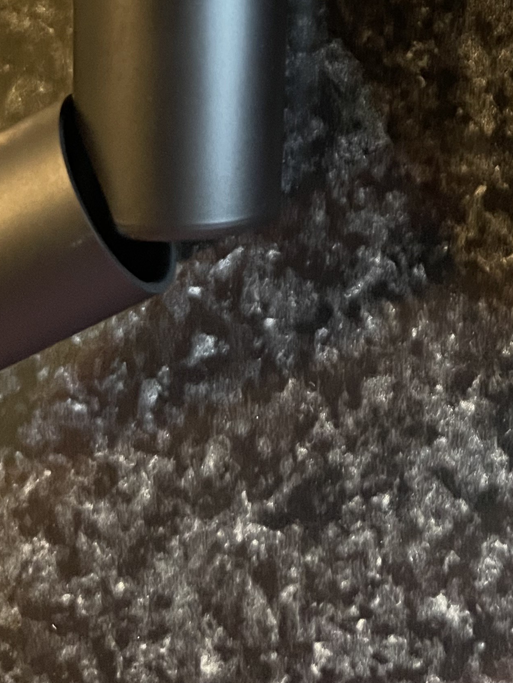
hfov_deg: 23.7
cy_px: -131
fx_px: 1186
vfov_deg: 28.2
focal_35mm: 60
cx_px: 469
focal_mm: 5.1
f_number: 1.6
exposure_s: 1/30
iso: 640
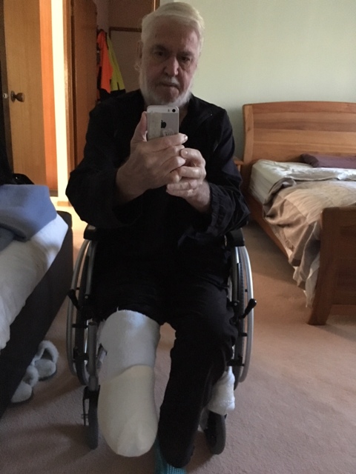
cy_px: 237
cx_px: 178
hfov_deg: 48.2
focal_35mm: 29
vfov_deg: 61.7
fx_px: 398
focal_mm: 4.15
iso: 1000
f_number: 2.2
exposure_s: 1/17
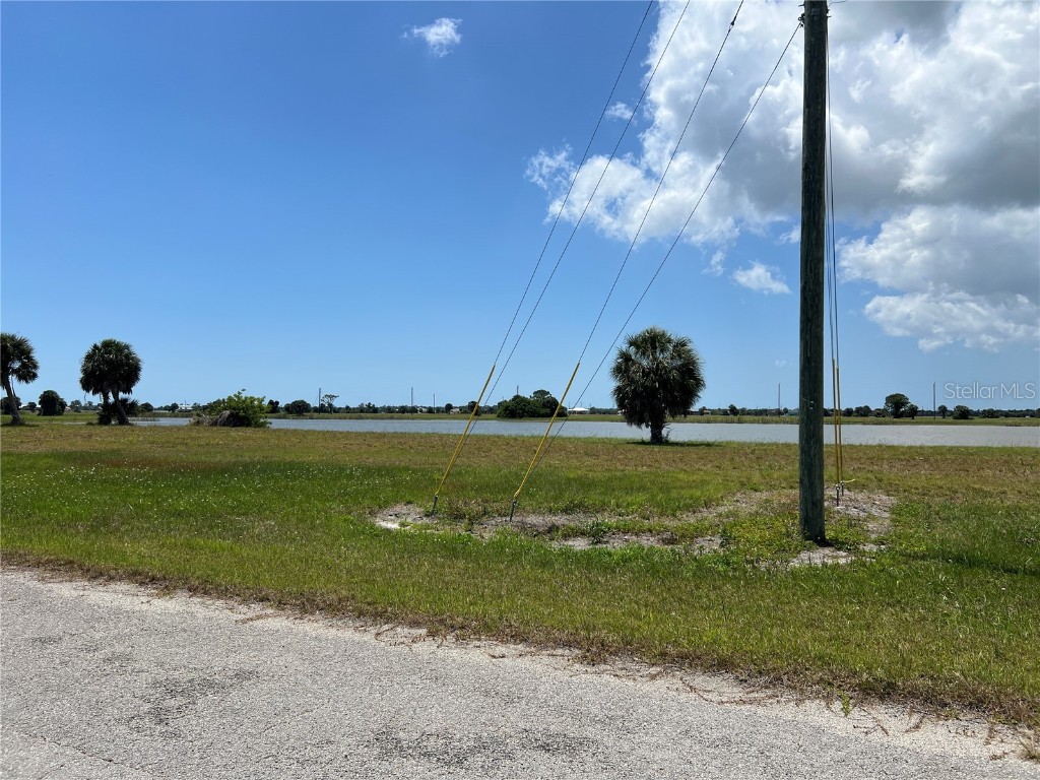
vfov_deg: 53.1
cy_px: 390
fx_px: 781
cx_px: 520
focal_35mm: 26
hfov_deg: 67.3
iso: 50
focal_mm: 5.7
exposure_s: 1/8000
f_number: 1.5
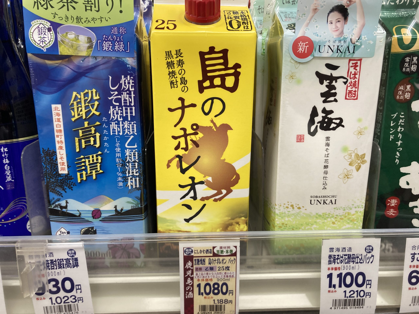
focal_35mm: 28
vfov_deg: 49.7
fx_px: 339
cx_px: 210
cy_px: 157
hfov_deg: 63.4
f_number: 1.8
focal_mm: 3.99
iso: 80
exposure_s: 1/121
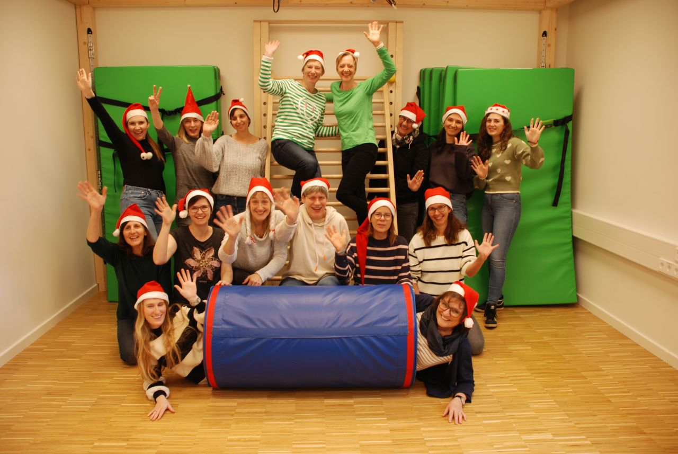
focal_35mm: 30
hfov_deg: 61.9
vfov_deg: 43.7
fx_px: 566
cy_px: 227
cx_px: 339
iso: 200
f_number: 3.8
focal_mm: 20
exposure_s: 1/30
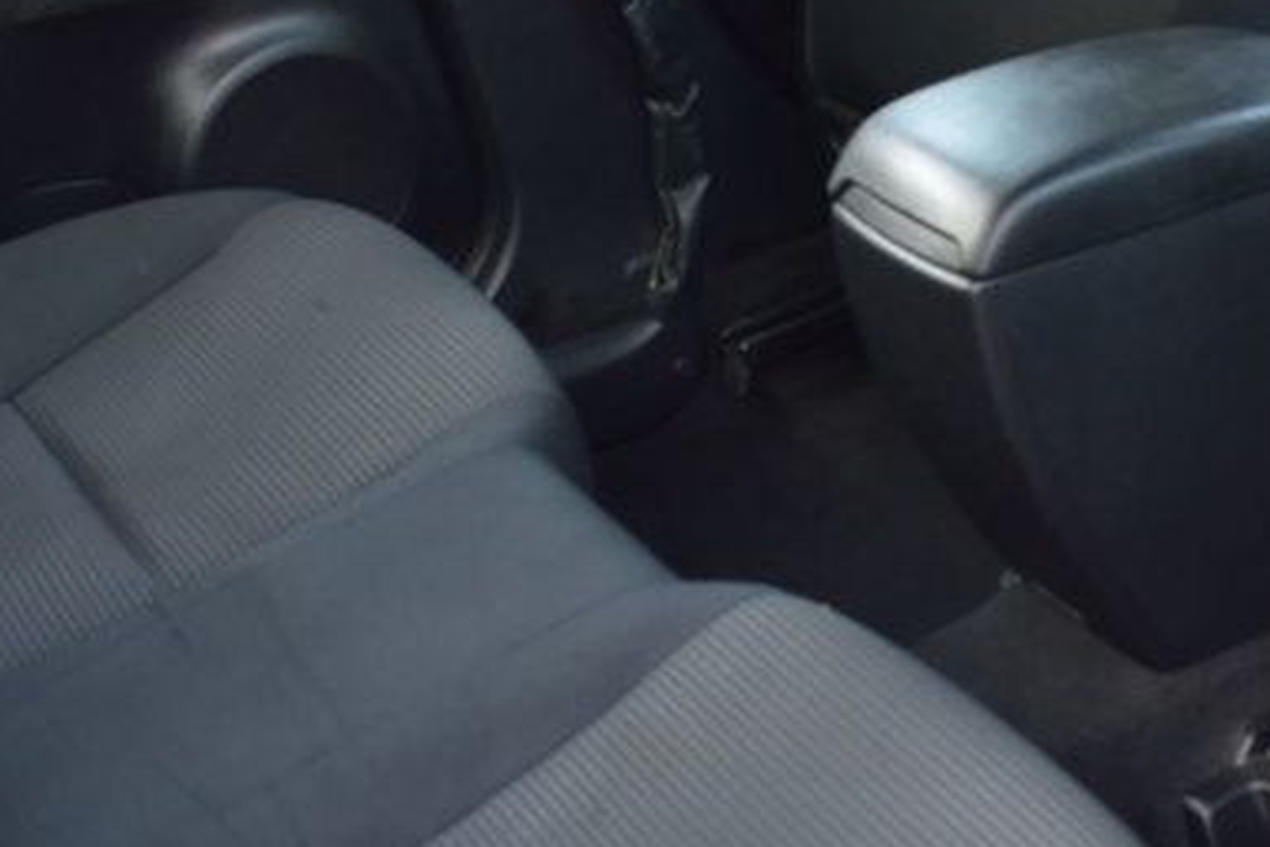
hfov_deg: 25.1
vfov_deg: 17.0
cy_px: 609
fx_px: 2822
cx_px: 946
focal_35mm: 80
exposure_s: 1/15
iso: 560
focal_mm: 20
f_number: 6.3
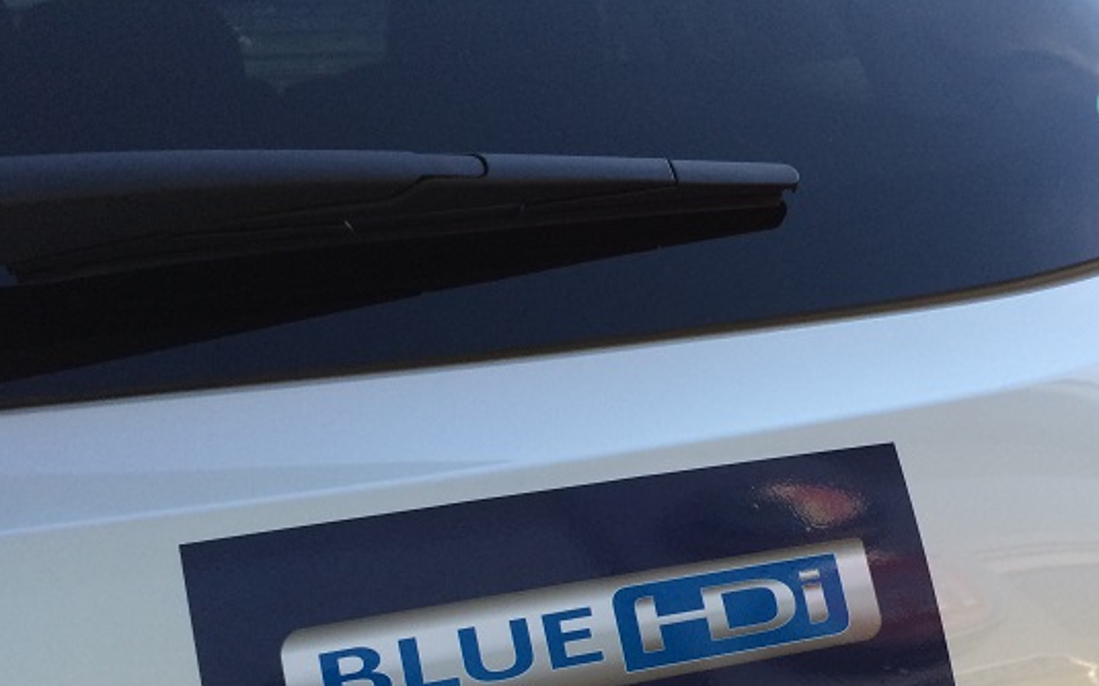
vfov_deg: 27.1
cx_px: 750
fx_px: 1377
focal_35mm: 46
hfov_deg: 42.8
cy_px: 598
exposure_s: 1/40
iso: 40
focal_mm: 4.15
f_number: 2.2
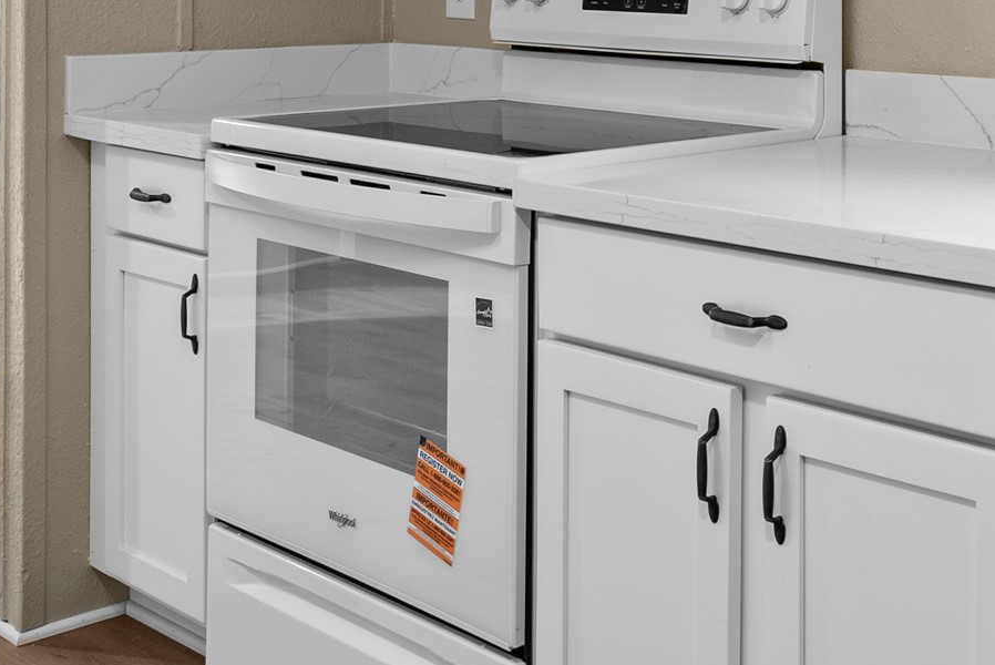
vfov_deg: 22.5
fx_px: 1604
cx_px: 802
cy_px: -5
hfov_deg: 33.4
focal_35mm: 58
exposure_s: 1/2.5
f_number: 8
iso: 800
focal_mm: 24
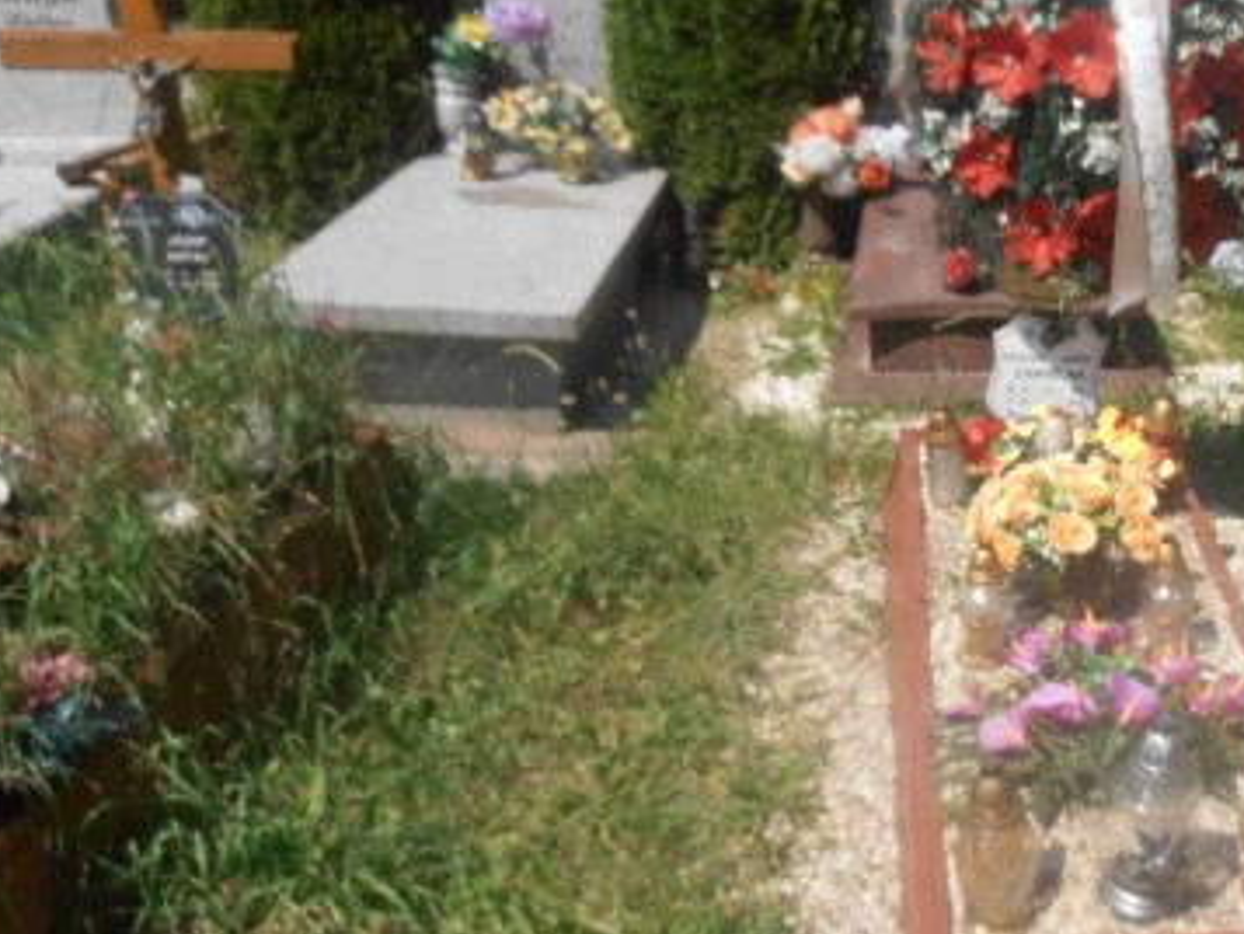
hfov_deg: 41.2
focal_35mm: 43
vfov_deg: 33.6
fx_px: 1546
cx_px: 1059
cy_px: 404
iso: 80
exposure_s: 1/1250
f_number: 3
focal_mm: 4.2
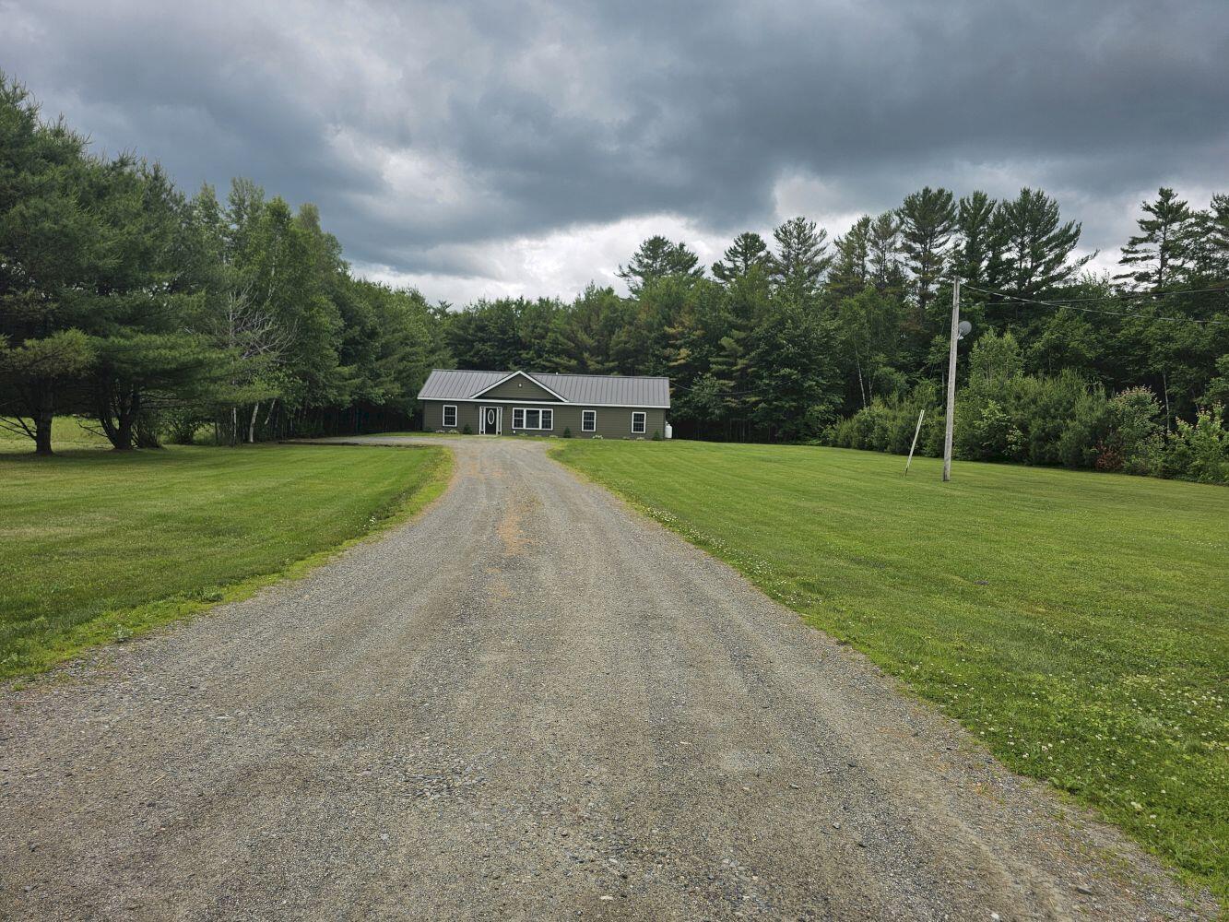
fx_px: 817
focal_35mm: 23
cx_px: 614
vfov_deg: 58.9
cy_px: 461
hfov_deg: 73.9
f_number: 1.7
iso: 10
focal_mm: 6.3
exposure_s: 1/784
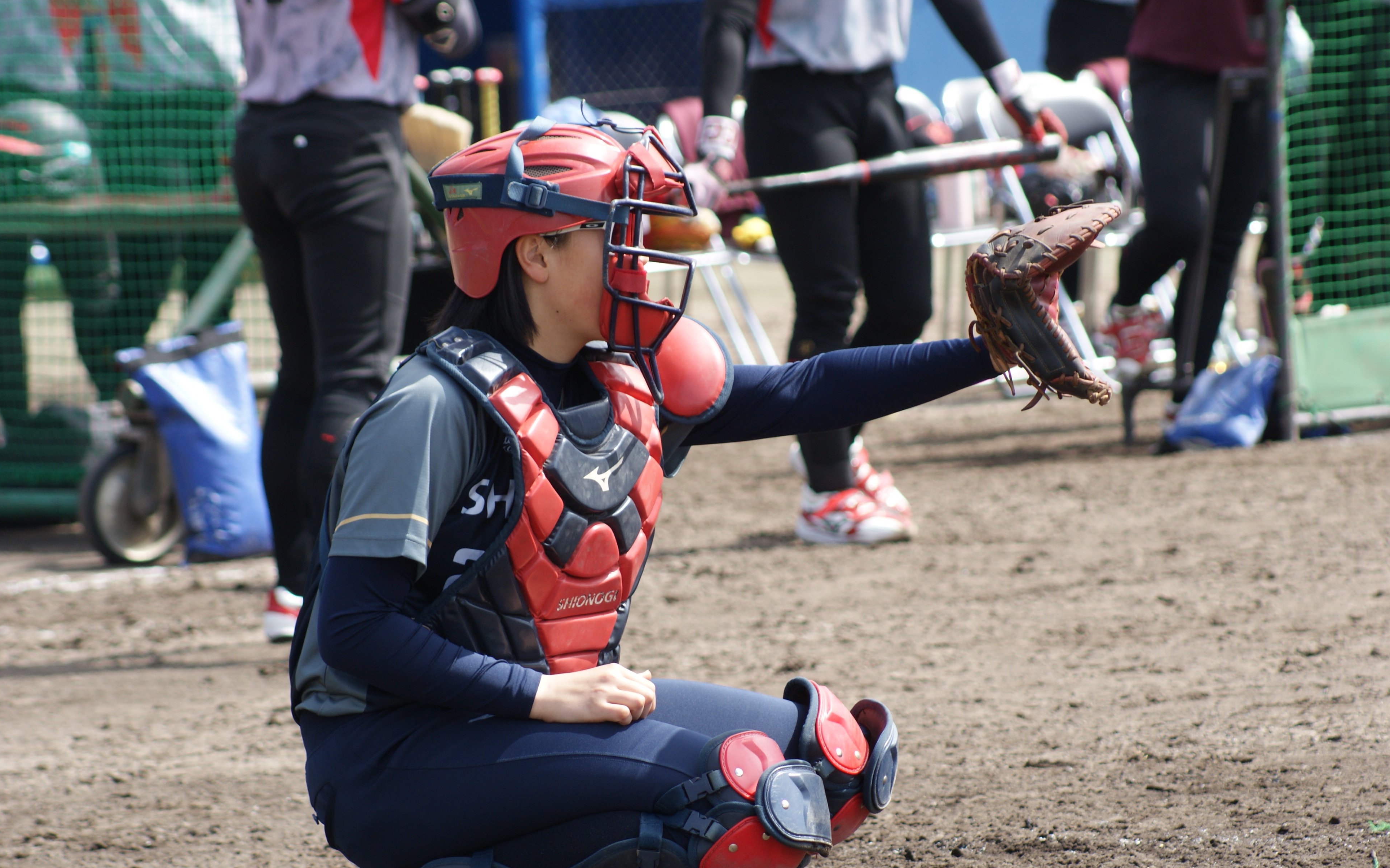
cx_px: 694
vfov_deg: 5.3
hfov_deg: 8.5
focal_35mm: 246
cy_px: 434
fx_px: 9319
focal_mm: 160
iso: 200
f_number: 5.6
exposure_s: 1/250
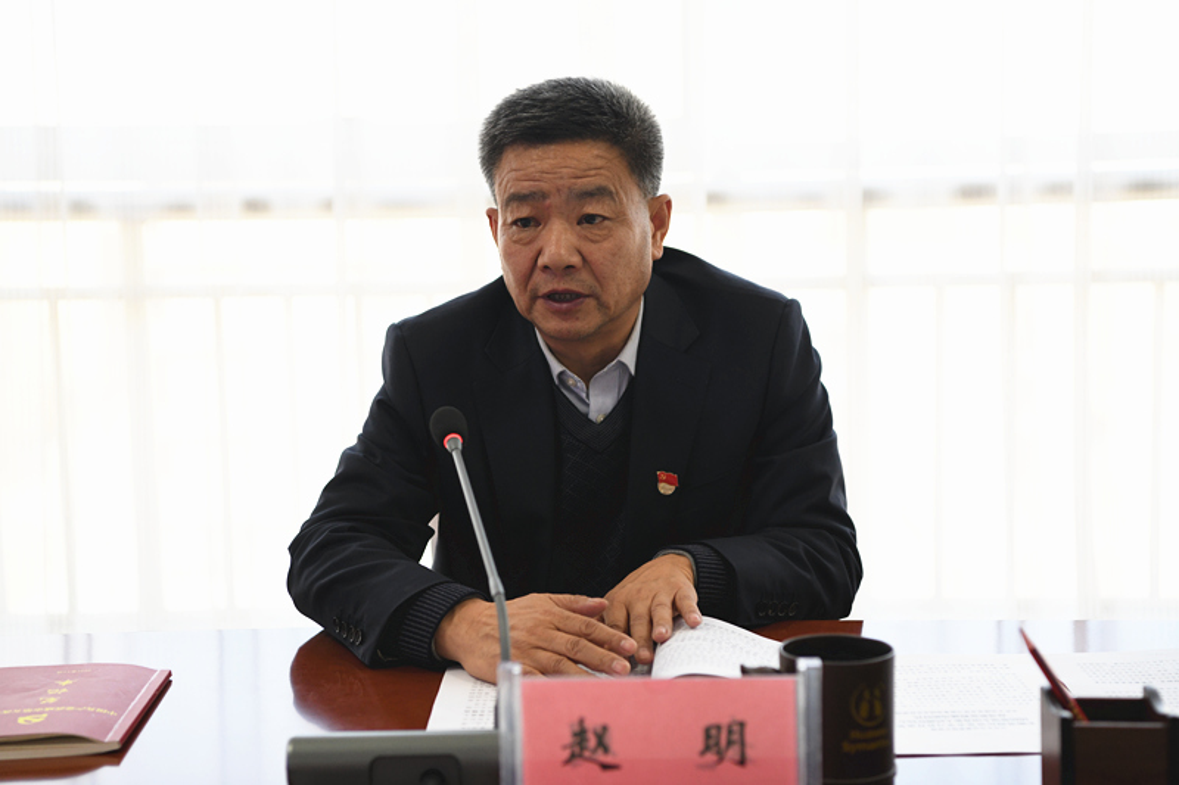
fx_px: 2292
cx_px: 590
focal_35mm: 70
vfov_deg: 19.4
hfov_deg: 28.8
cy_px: 392
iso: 1250
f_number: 4
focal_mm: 70
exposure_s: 1/400
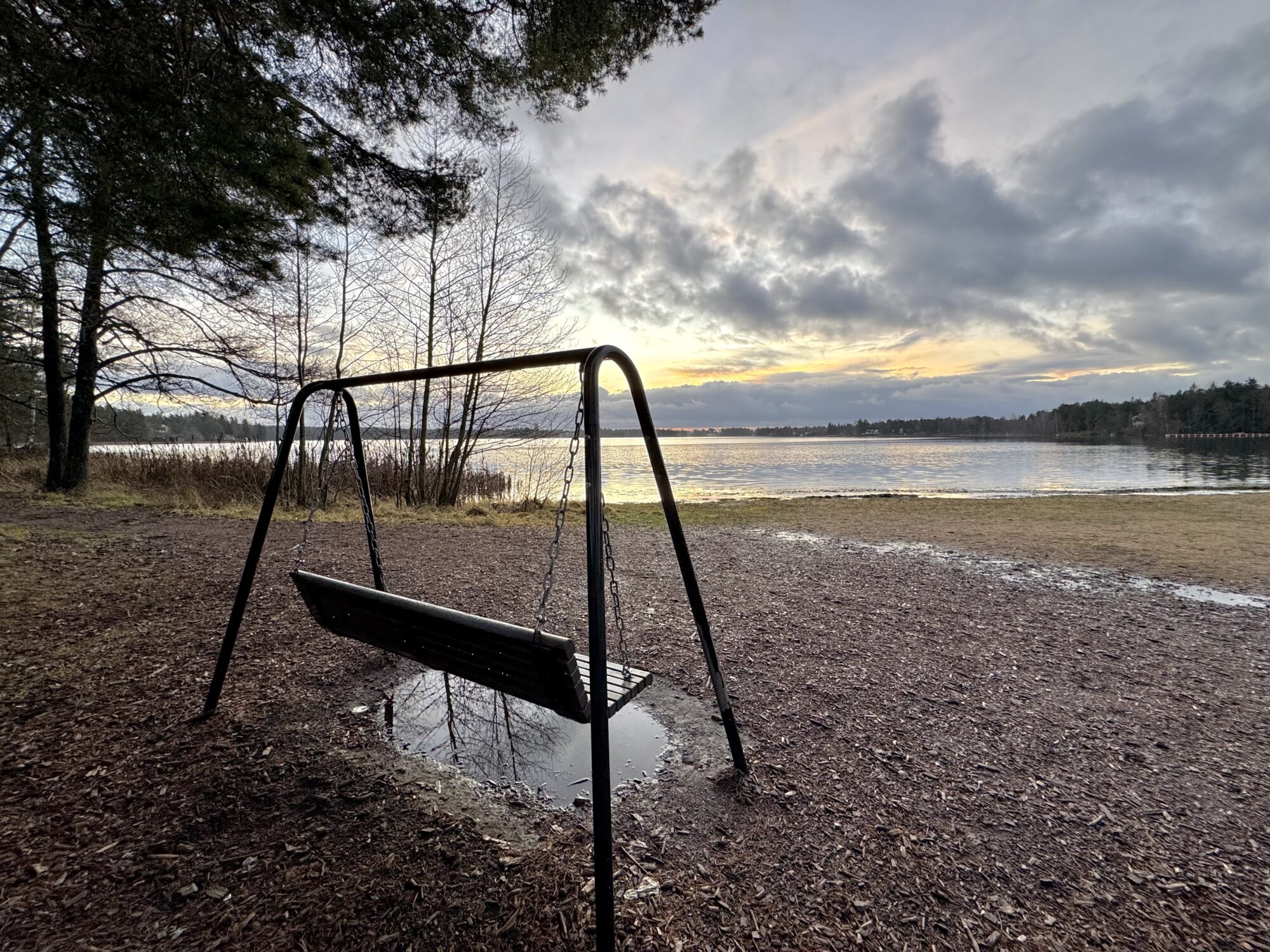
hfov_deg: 102.1
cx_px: 635
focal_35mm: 14
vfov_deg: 85.7
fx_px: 514
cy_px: 476
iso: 125
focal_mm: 2.22
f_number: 2.2
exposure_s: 1/99
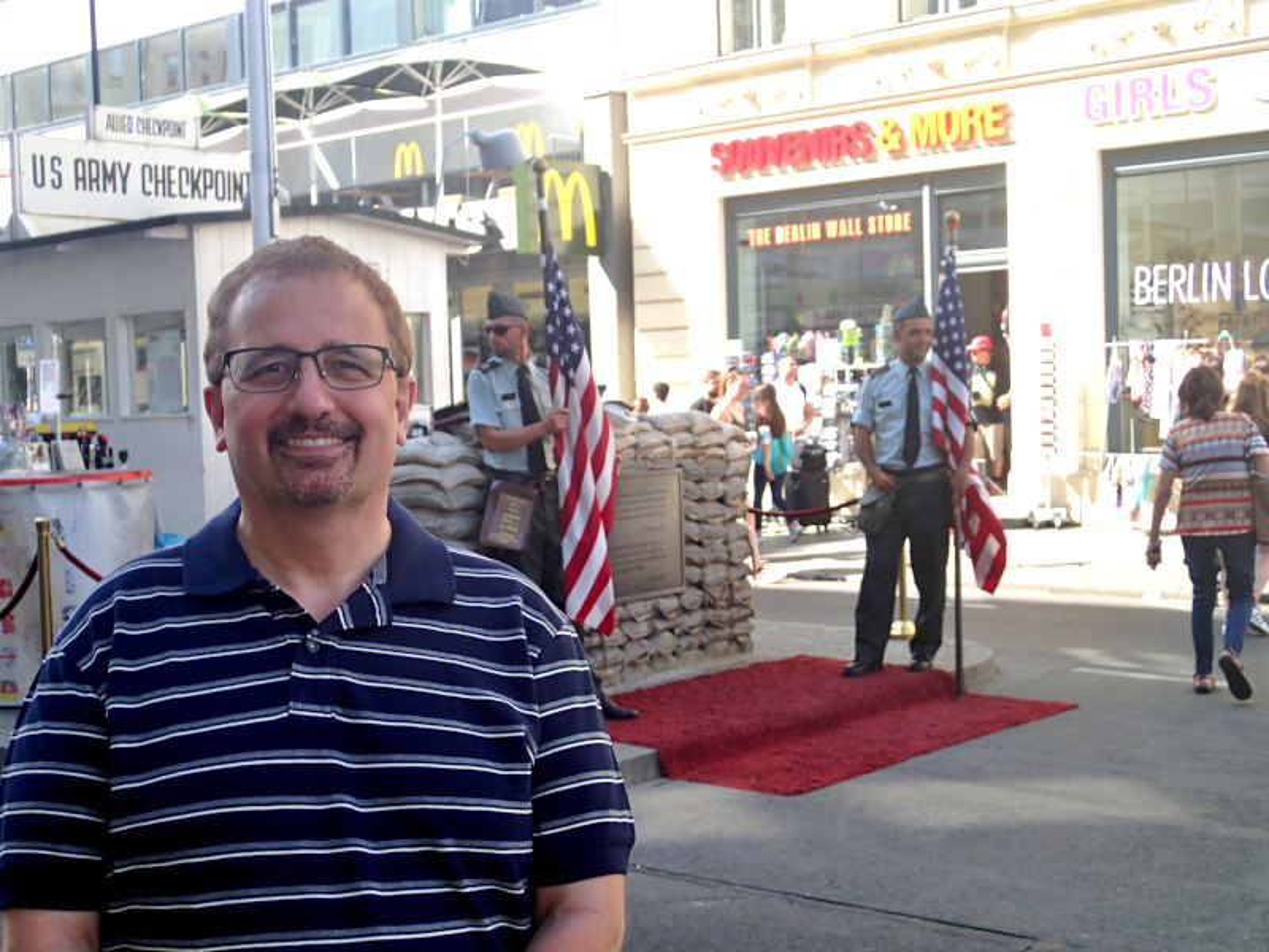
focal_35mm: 46
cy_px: 476
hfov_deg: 41.2
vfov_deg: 31.5
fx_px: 1686
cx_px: 634
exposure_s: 1/320
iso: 100
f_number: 3.1
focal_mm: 8.41
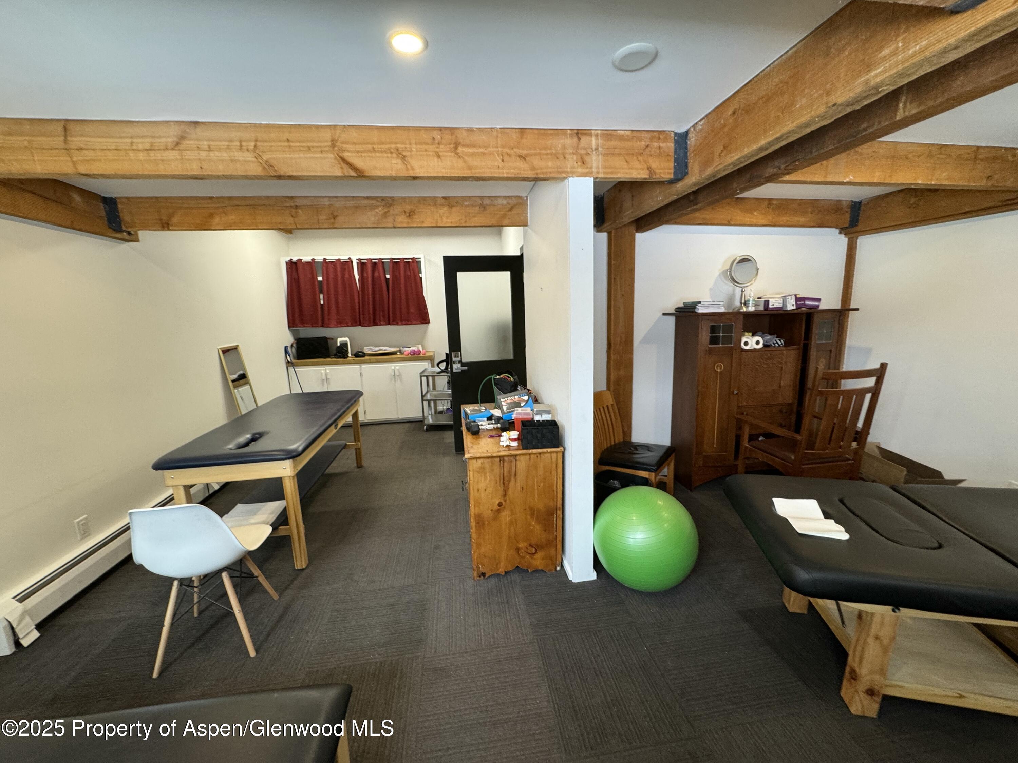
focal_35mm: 14
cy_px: 382
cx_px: 509
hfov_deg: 102.1
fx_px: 412
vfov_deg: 85.7
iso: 160
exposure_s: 1/60
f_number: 2.2
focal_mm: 2.22
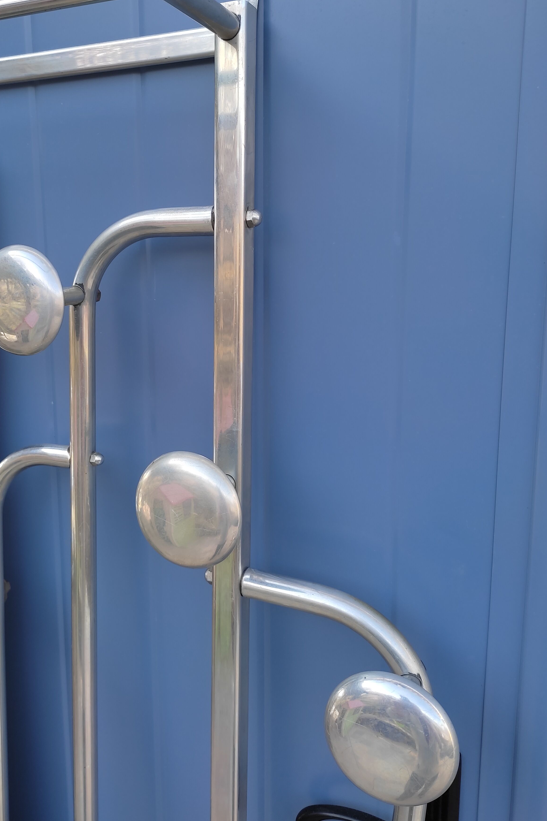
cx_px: 211
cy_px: 359
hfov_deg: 42.1
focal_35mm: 31
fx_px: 706
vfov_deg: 60.1
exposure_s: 1/216
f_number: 1.79
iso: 100
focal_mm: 4.74
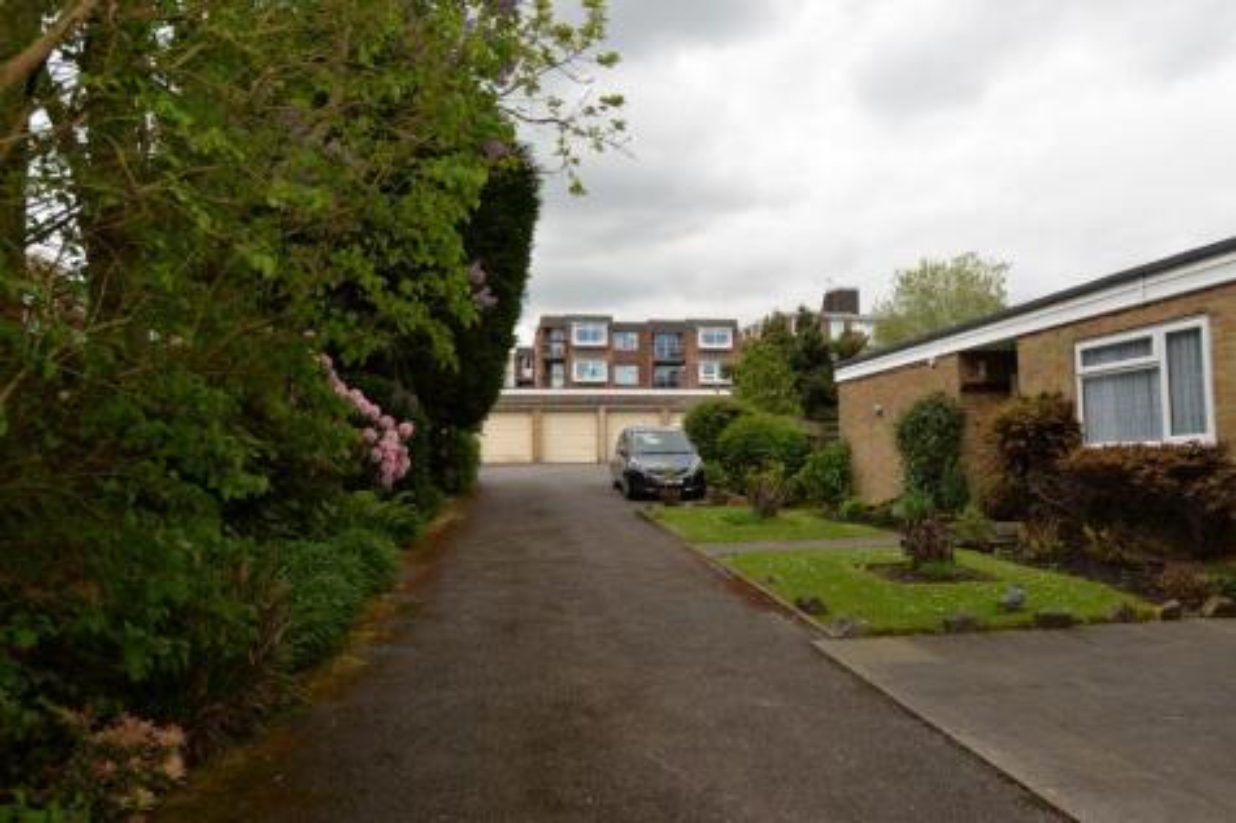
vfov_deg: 53.1
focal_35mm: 24
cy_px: 412
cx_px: 618
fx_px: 824
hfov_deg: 73.8
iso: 100
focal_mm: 24
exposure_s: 1/160
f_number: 6.3
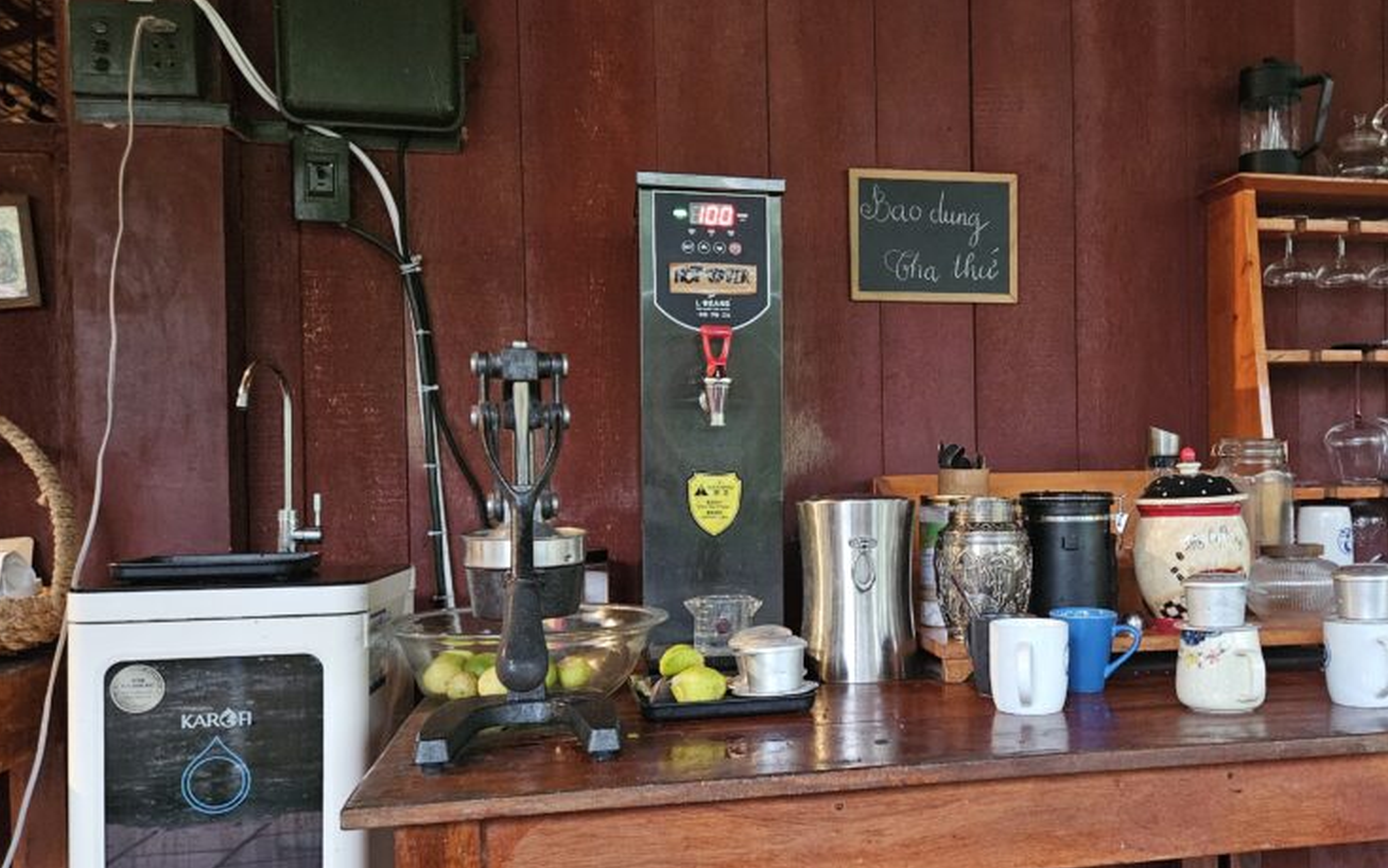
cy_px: 475
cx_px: 938
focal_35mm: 34
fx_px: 1286
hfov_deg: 55.4
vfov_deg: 37.3
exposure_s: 1/25
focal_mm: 5.4
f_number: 1.8
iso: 800
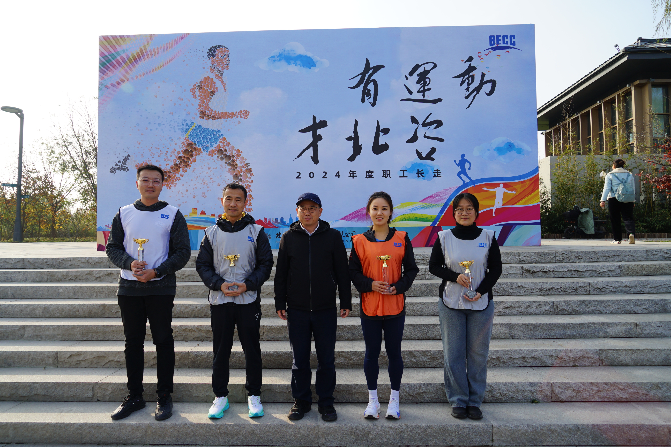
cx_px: 336
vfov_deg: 53.1
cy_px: 224
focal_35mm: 24
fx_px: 447
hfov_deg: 73.7
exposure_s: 1/100
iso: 100
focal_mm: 24
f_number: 9
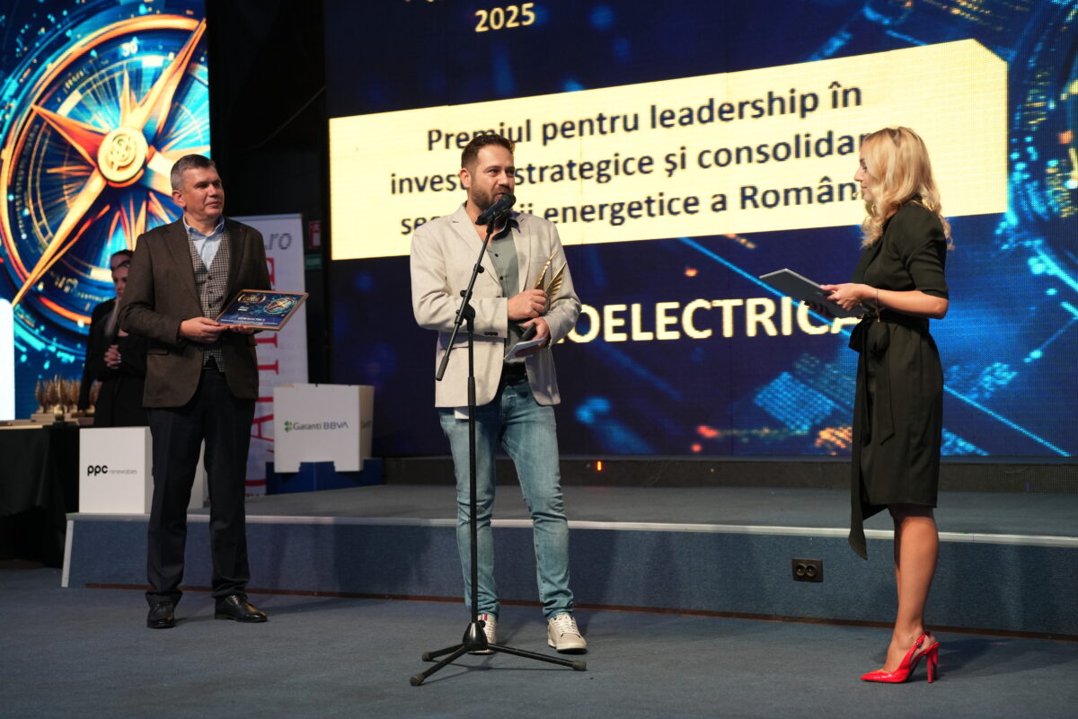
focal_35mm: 62
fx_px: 1856
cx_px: 539
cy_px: 360
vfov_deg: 21.9
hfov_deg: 32.4
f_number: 3.2
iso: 2000
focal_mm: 62
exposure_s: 1/160
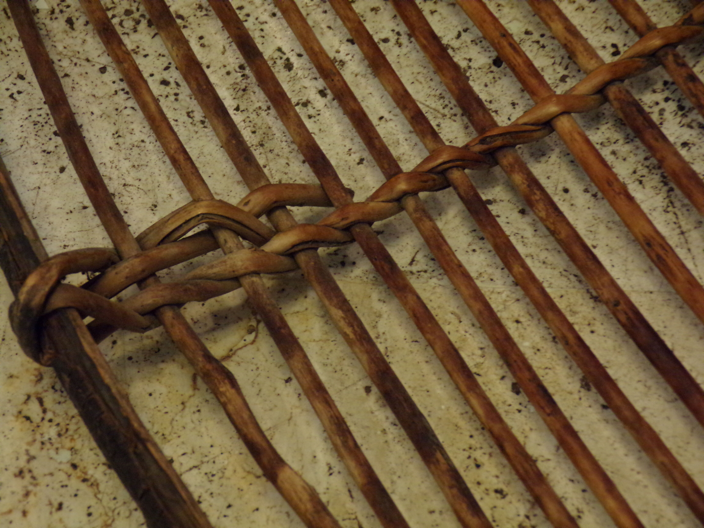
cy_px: 264
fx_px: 2013
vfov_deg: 14.9
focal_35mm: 99
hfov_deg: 19.8
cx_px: 352
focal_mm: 17.7
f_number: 4.2
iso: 400
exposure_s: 1/4
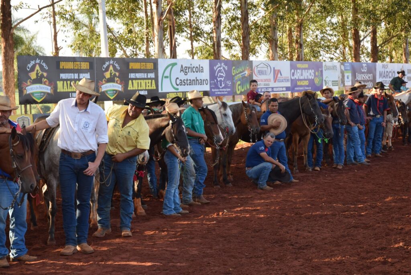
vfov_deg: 17.5
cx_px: 206
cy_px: 138
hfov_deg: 26.0
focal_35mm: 78
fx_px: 891
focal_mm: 52
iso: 160
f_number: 5.6
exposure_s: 1/125
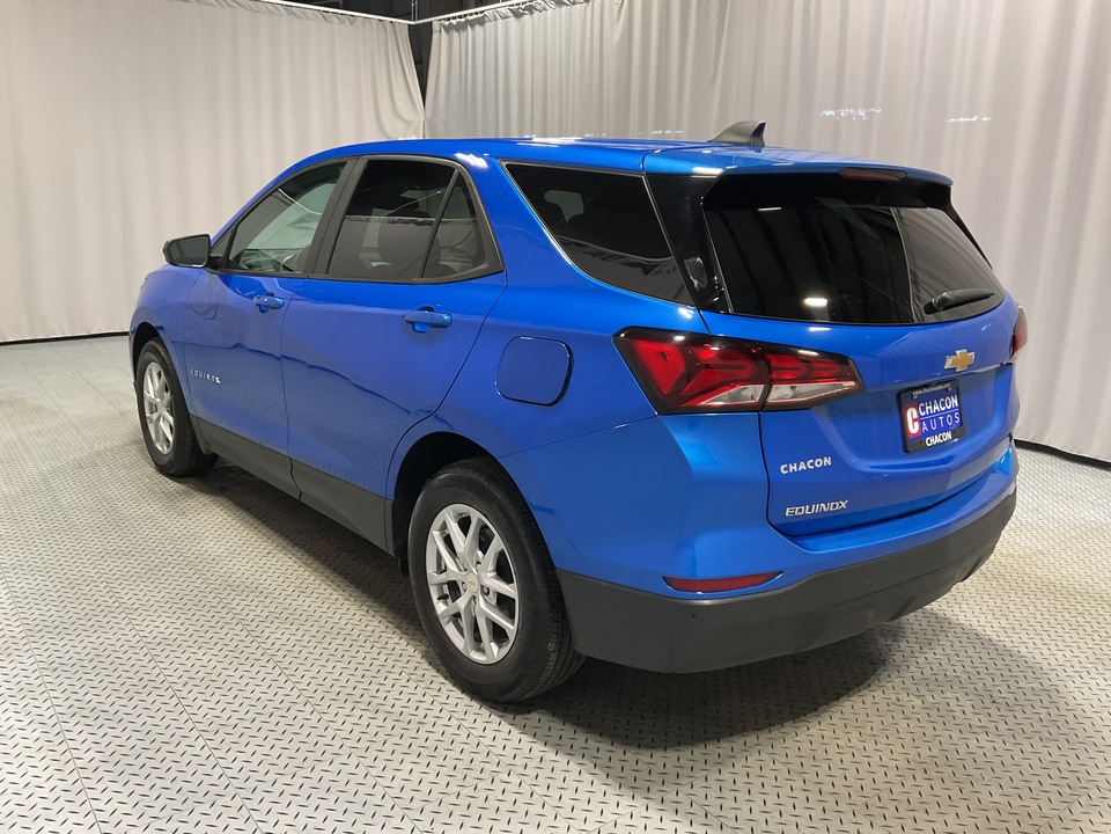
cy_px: 417
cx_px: 556
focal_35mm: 29
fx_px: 931
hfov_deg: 61.7
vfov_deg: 48.2
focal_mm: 3
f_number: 1.8
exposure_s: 1/60
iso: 100
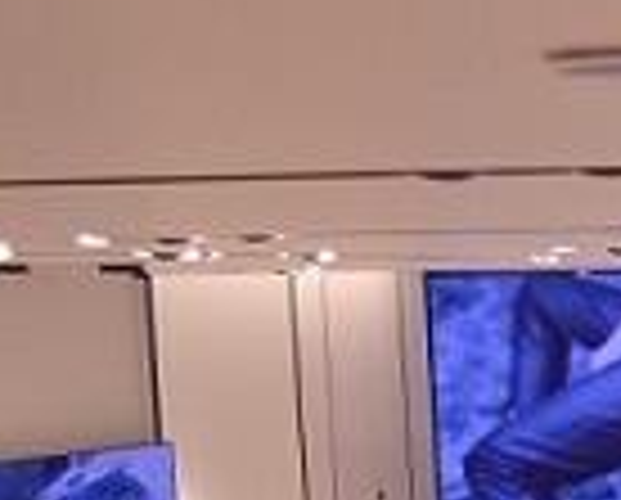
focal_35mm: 158
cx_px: 1377
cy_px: 827
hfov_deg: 10.8
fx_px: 2910
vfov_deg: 9.4
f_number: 4.5
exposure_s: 1/30
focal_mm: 24
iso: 100
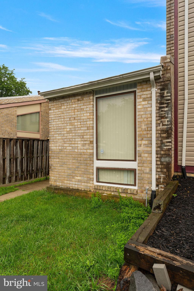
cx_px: 97
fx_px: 158
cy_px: 146
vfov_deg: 85.1
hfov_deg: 63.0
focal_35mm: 20
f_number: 8
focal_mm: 19.6
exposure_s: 1/125
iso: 320
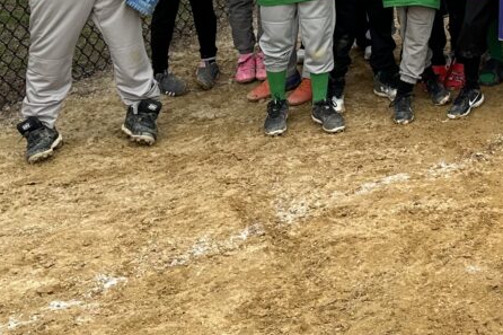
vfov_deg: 15.0
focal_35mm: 86
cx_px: 554
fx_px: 1201
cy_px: -134
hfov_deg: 22.3
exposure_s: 1/2110
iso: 80
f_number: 1.78
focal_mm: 6.86
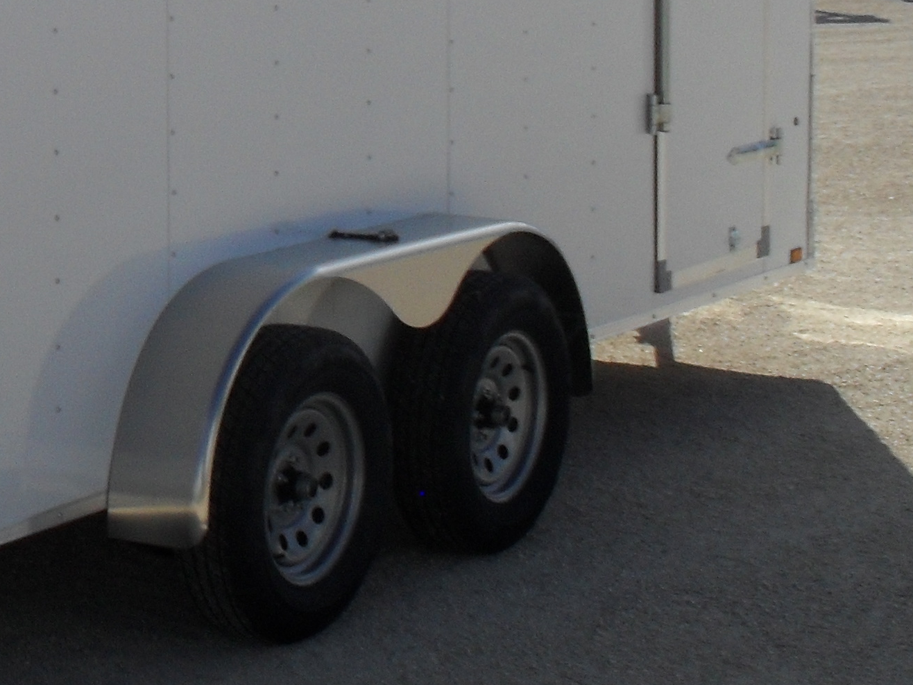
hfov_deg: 19.3
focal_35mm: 97
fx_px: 2558
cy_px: -24
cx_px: -110
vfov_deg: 14.9
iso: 100
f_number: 8.4
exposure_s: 1/350
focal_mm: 6.3
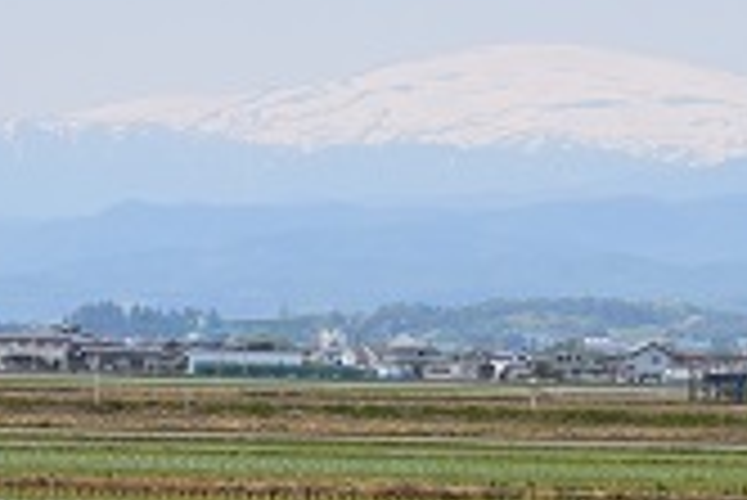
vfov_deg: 4.7
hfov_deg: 7.0
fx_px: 6064
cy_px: 315
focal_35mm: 292
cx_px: 513
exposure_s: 1/500
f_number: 11
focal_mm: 72
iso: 360
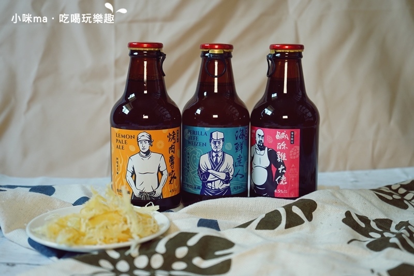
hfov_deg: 45.4
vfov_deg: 31.2
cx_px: 207
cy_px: 138
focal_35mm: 43
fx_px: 494
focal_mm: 43
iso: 640
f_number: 4.5
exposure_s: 1/60
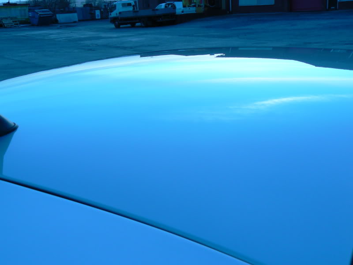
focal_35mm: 46
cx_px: 176
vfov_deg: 31.5
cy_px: 132
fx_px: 469
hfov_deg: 41.2
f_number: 4
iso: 80
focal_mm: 7.6
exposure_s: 1/50
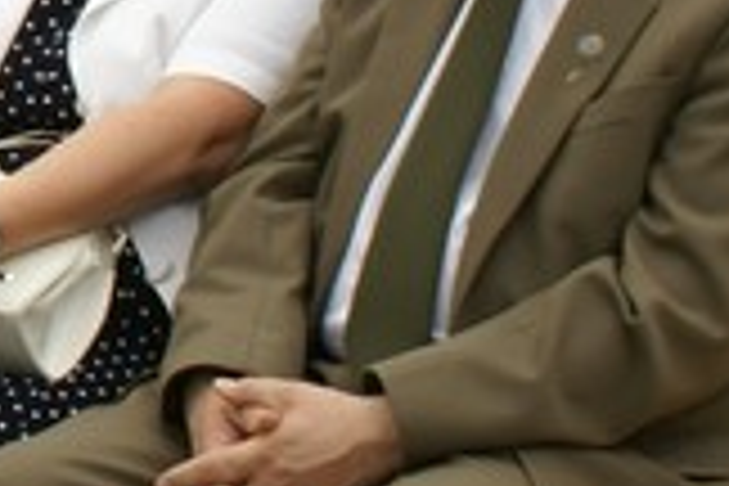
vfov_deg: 4.1
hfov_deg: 5.9
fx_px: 6726
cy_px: -209
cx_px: -1120
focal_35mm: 332
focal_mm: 35
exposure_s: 1/125
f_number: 8
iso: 100
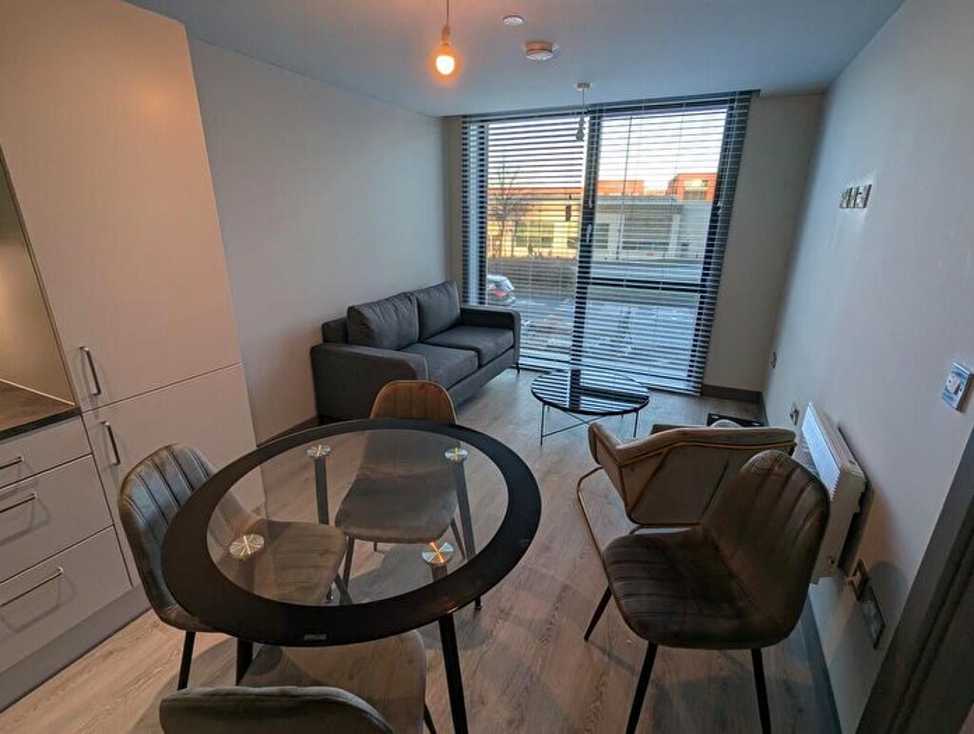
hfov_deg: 94.4
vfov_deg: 78.3
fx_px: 451
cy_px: 367
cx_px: 487
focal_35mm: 16
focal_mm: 2.35
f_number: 2.2
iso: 40
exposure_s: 1/144
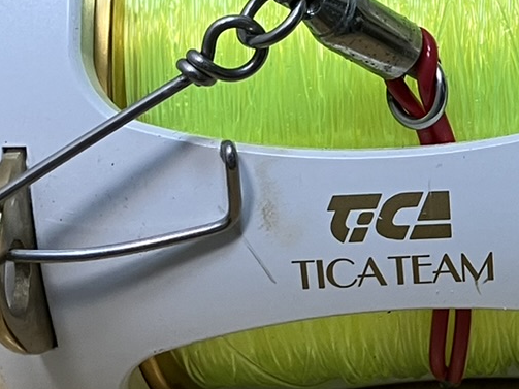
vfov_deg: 13.0
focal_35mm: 114
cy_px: 135
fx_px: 1709
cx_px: 709
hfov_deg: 16.2
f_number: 1.8
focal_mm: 3.99
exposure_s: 1/50
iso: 64
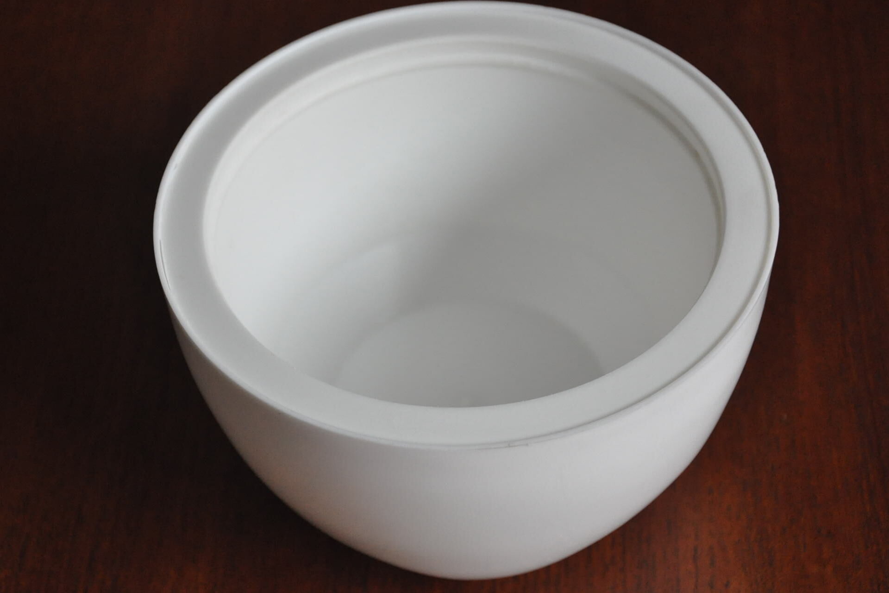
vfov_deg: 15.7
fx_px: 2148
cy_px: 296
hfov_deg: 23.4
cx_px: 444
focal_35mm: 87
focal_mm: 58
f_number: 5
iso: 1600
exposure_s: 1/100
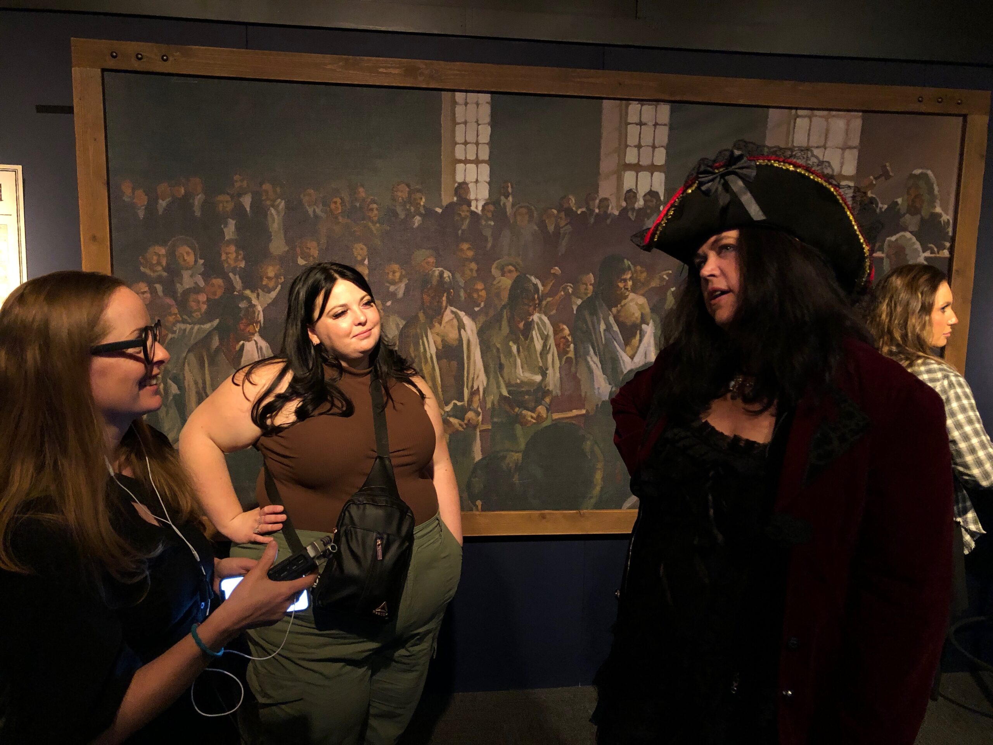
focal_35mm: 28
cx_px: 496
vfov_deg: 49.7
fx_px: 803
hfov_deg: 63.4
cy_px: 372
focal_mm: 3.99
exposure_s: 1/10
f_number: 1.8
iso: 100
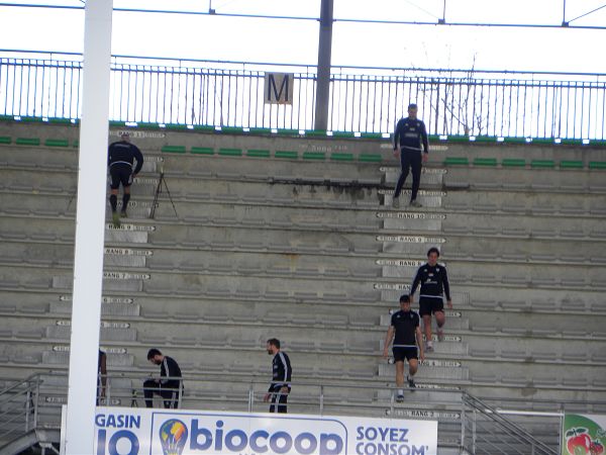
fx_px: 6600
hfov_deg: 5.3
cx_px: 303
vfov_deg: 3.9
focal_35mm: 377
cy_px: 228
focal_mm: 67.2
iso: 64
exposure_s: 1/44.3
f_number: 5
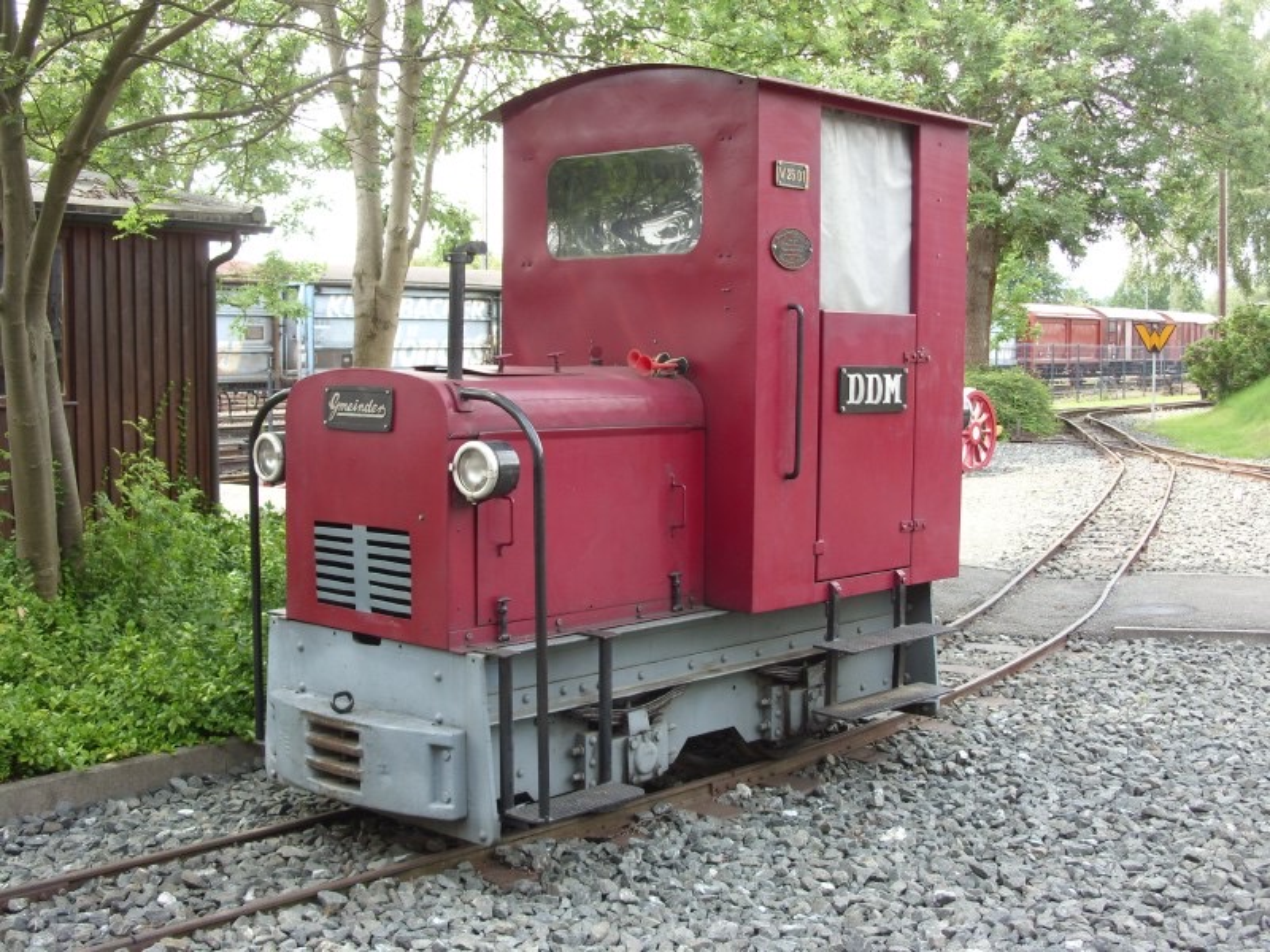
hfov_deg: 34.3
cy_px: 476
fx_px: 2055
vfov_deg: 26.1
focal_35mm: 56
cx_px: 635
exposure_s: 1/109
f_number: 3.1
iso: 50
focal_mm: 9.3
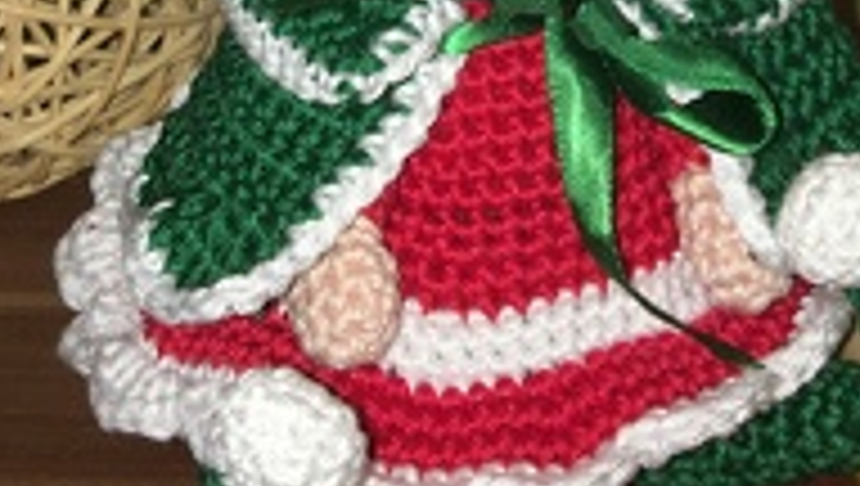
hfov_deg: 27.5
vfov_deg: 14.2
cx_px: 459
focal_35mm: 77
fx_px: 1758
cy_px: -338
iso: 25
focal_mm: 4.15
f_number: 2.2
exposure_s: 1/57
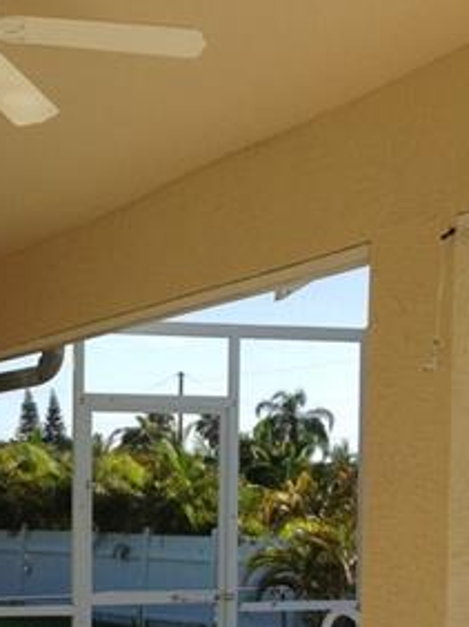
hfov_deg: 16.0
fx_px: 1628
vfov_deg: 21.2
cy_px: 585
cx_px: -11
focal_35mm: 90
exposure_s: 1/903
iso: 50
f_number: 2.4
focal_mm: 4.12
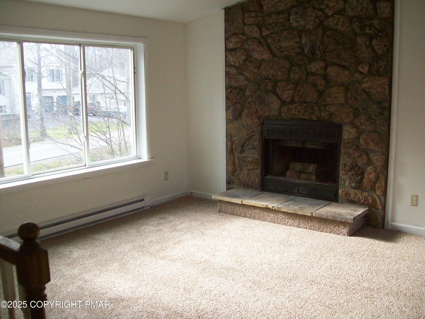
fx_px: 442
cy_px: 160
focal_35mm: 36
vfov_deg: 39.7
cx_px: 212
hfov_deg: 51.4
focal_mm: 6
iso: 200
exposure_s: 1/151
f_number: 2.7
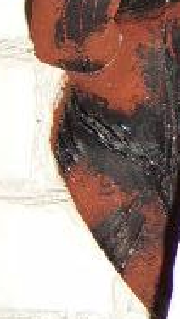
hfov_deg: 5.2
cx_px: 389
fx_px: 1948
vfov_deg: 9.2
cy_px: -134
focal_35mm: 230
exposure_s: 1/60
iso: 400
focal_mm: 16.25
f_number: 4
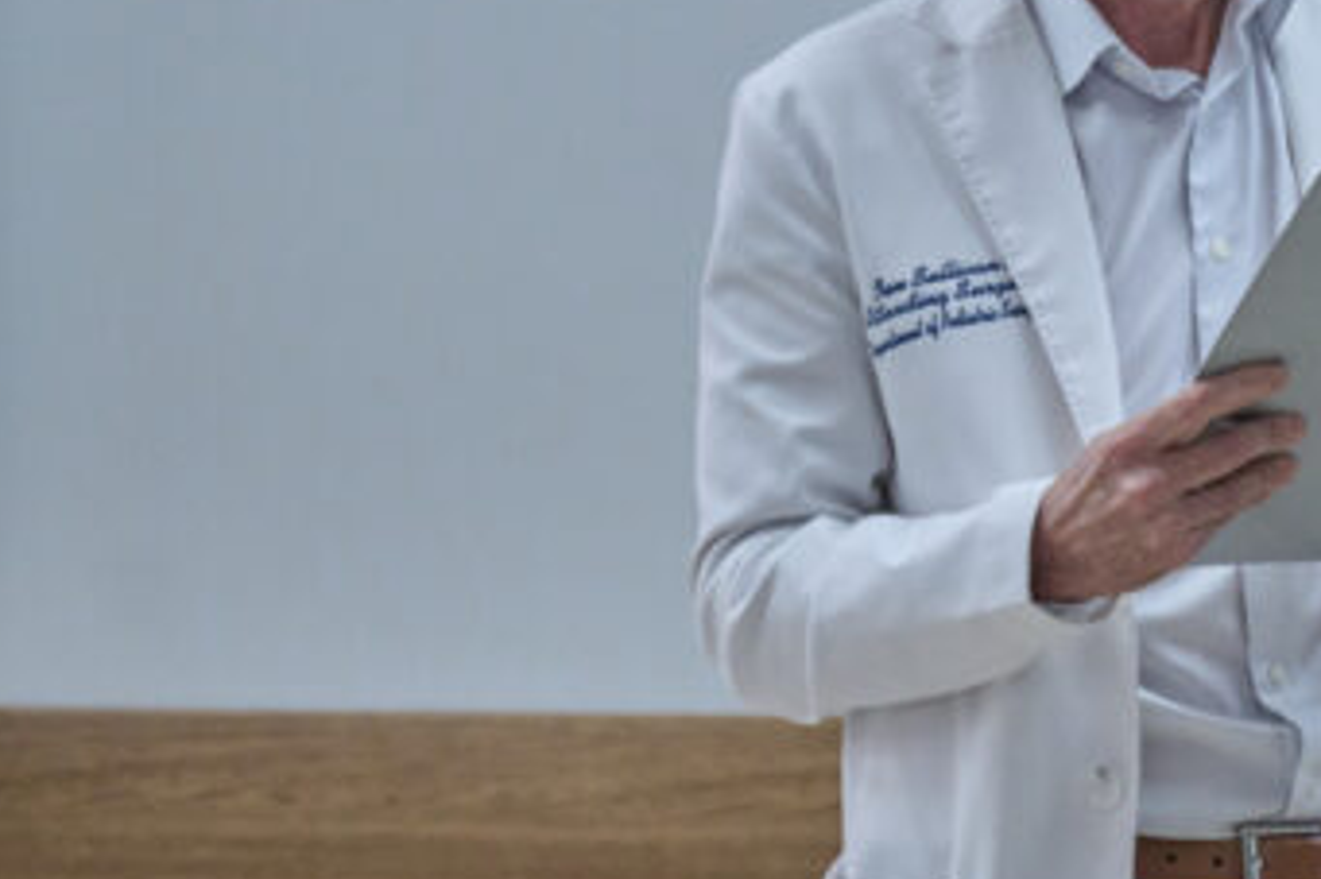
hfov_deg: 11.0
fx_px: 6785
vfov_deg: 7.4
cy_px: 422
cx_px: 1433
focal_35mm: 185
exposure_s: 1/500
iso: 3200
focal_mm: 70
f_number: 2.8
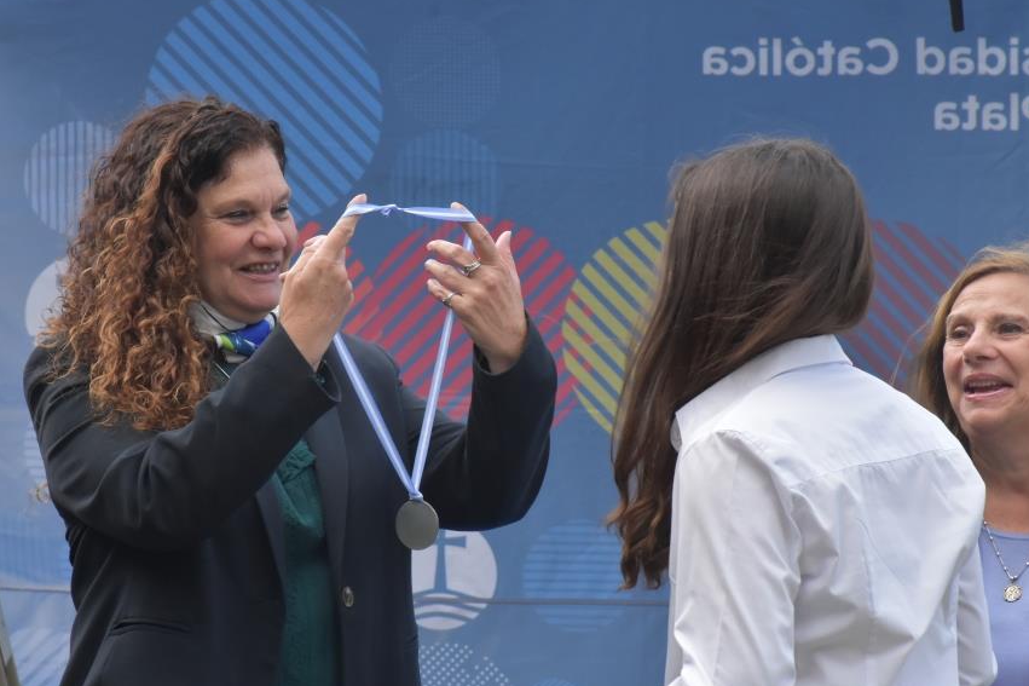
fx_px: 5418
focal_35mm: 190
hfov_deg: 10.8
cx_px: 462
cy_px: 379
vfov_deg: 7.2
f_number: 13
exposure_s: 1/640
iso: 1600
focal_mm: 105
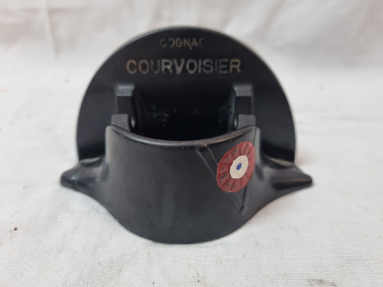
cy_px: 144
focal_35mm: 26
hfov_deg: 67.3
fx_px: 288
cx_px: 192
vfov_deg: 53.1
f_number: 1.8
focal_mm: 5.4
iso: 200
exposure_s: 1/50
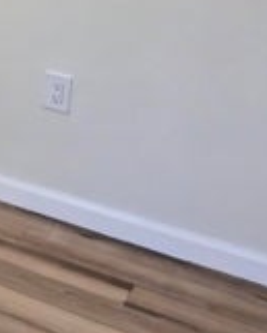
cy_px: -91
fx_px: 878
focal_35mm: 89
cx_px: -385
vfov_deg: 19.9
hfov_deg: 12.9
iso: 500
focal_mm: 5.4
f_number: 1.8
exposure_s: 1/120
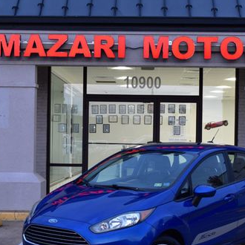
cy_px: 149
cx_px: 133
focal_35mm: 79
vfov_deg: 21.9
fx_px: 633
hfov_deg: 21.9
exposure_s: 1/25
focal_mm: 32
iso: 400
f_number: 7.1
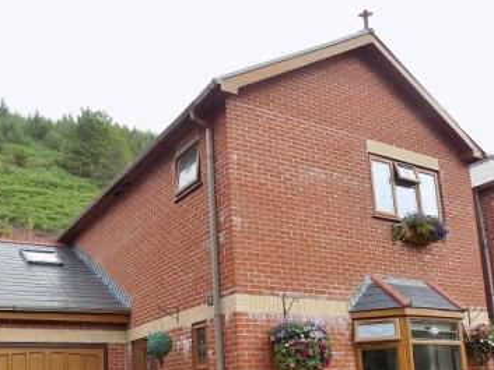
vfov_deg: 36.4
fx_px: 542
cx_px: 197
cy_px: 299
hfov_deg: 48.7
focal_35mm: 38
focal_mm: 4
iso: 80
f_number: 3.1
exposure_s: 1/125
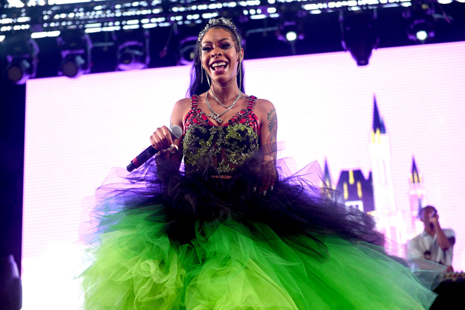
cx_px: 232
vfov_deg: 19.5
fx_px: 904
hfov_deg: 28.8
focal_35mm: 70
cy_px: 155
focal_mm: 70
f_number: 3.5
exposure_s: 1/1600
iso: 1600
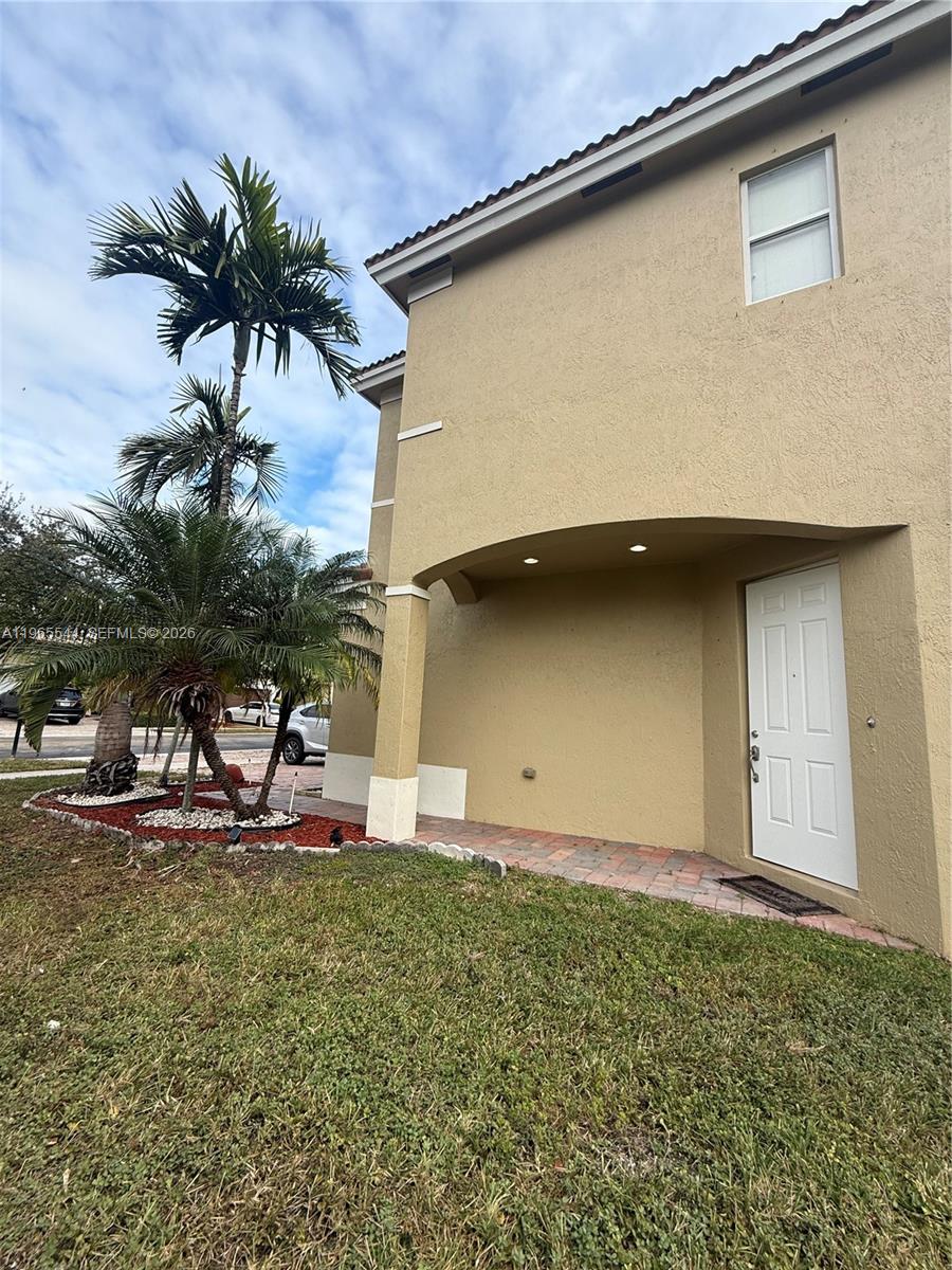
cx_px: 476
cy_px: 635
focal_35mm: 14
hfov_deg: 85.7
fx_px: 513
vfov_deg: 102.1
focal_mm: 2.22
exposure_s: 1/914
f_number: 2.2
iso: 50
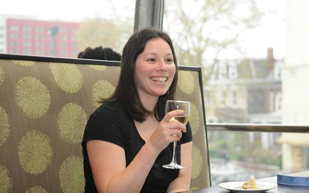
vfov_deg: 18.1
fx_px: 606
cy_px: 94
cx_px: 154
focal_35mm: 72
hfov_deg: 28.6
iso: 2000
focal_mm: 70
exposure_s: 1/160
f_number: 4.5
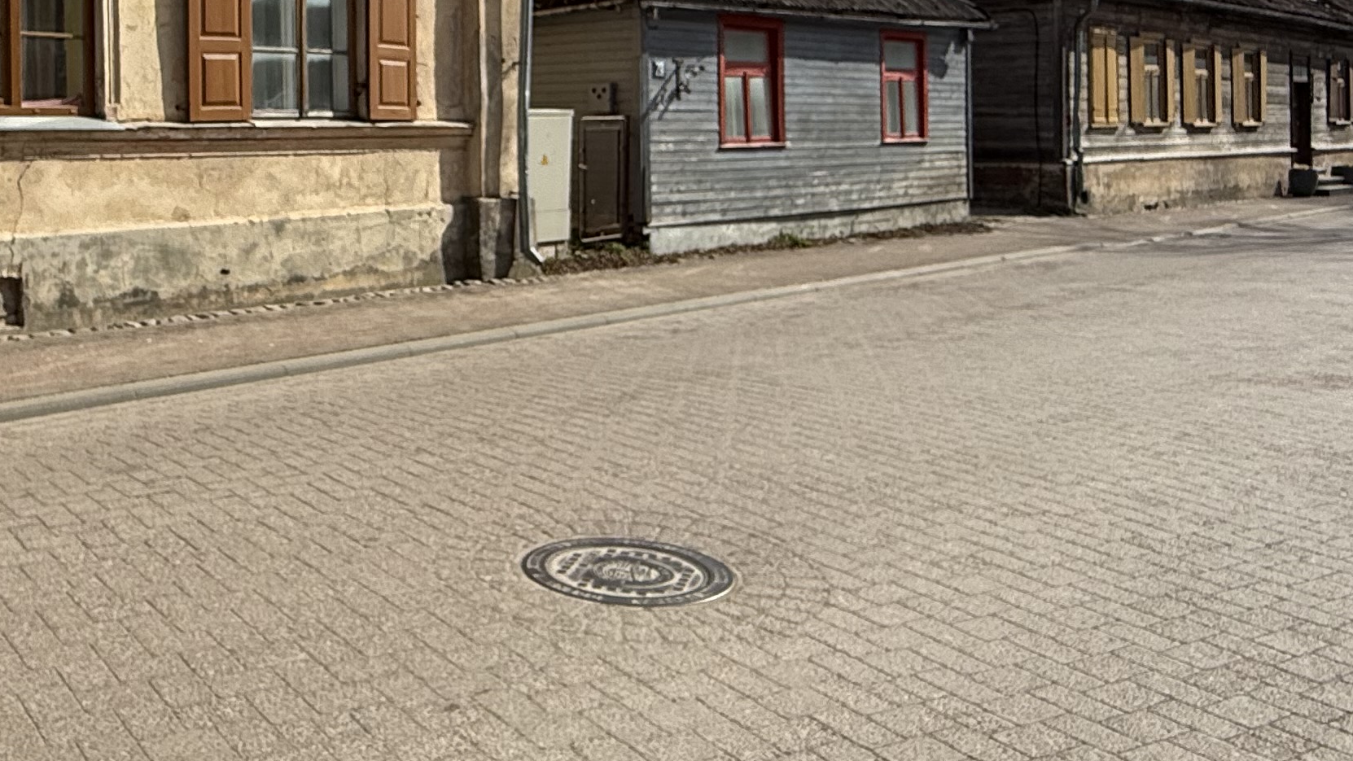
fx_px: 1327
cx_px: 372
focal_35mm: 37
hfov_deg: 52.1
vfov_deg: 31.1
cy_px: 142
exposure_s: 1/3460
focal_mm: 2.22
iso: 50
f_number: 2.2
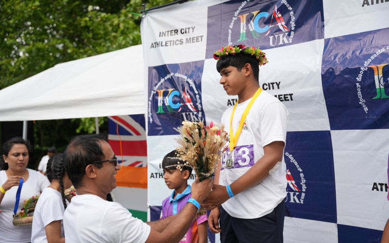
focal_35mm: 41
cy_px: 123
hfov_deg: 48.1
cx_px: 194
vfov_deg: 31.2
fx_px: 436
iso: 250
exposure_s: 1/2500
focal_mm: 40.1
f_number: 2.8
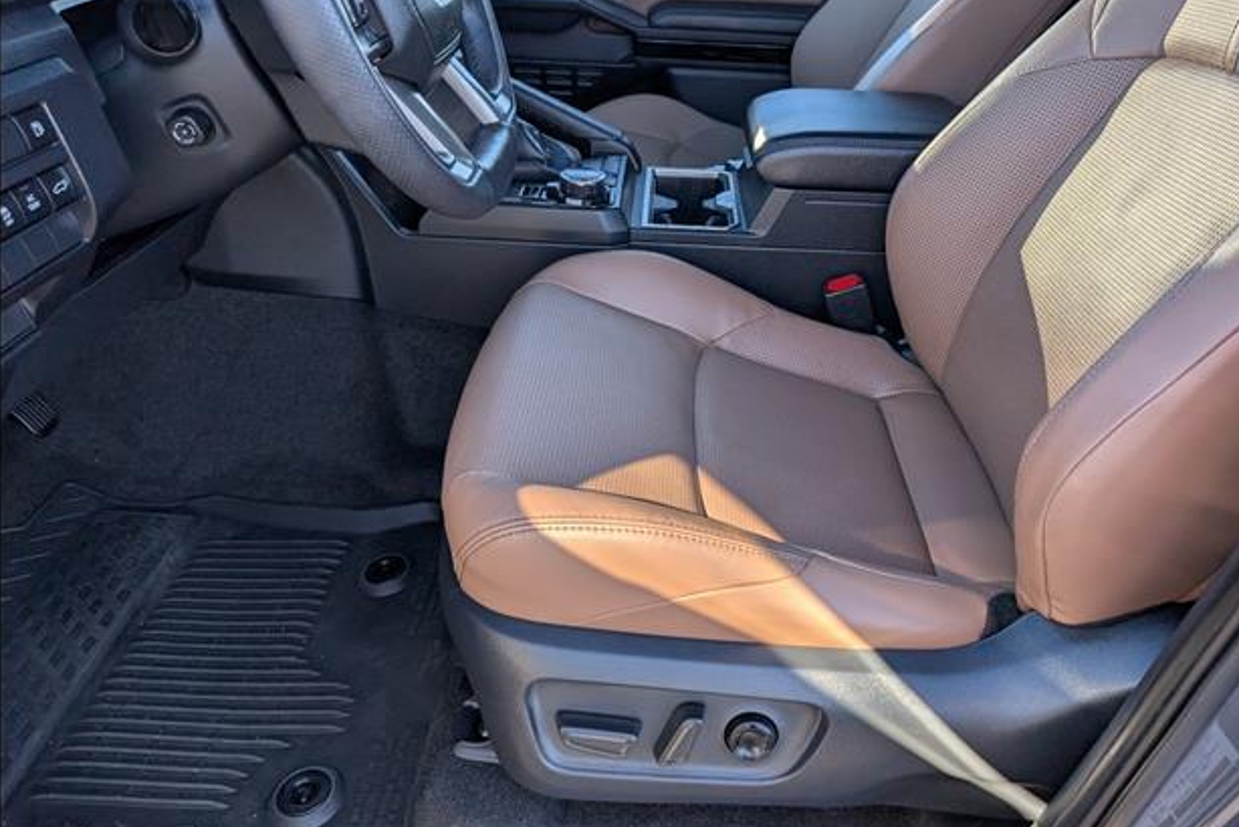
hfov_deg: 69.3
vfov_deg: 49.4
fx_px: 895
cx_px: 644
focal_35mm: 26
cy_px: 349
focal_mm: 6.9
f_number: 1.68
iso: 216
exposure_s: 1/833
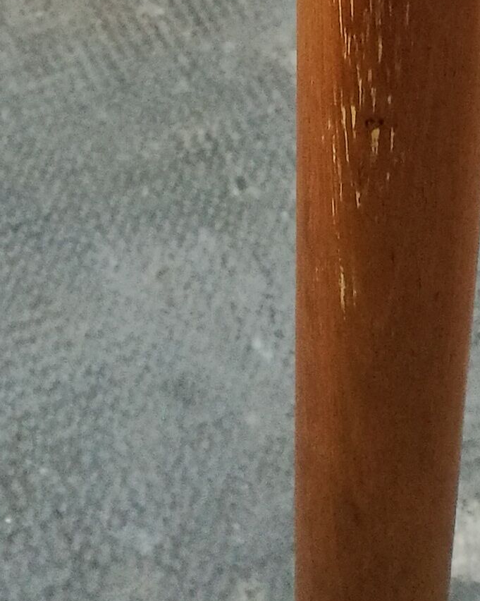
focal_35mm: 101
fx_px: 1794
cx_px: 197
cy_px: -360
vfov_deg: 16.8
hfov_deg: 15.2
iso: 250
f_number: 2.2
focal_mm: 4.5
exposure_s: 1/33.3
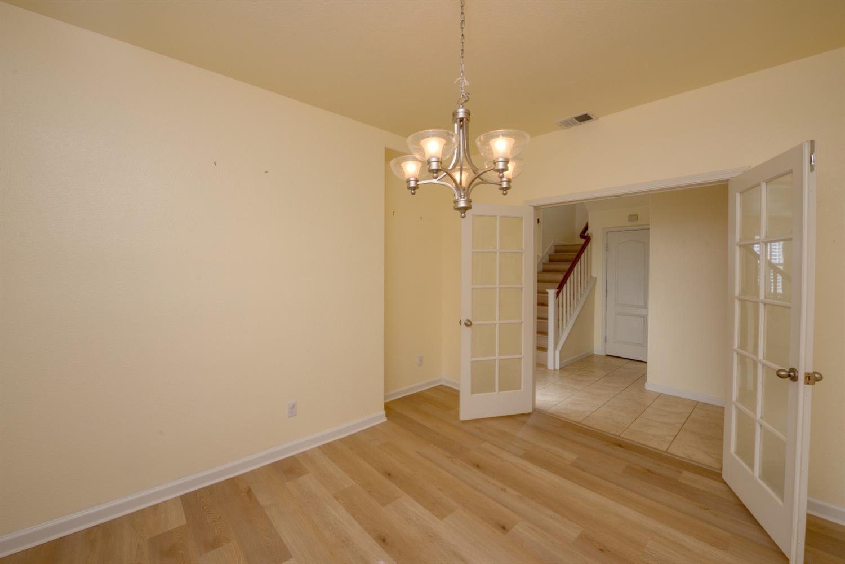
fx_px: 329
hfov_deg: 104.3
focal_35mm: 14
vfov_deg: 81.2
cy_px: 282
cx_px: 422
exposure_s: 1/30
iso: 400
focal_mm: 14
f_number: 10
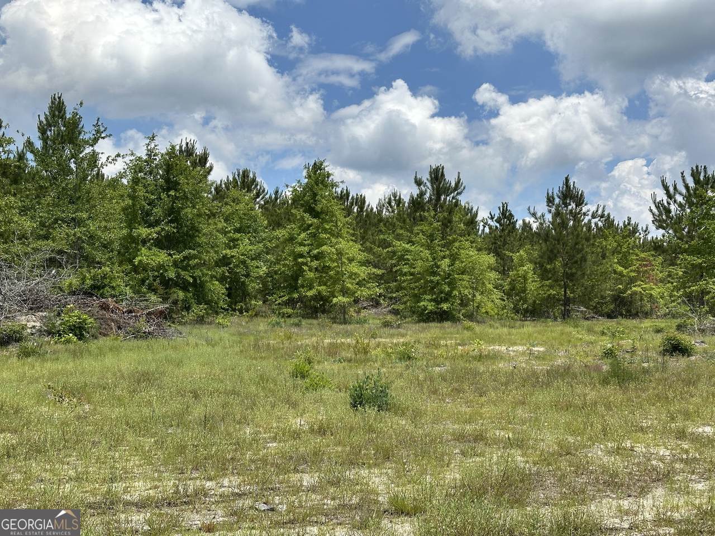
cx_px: 358
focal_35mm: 48
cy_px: 268
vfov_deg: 30.3
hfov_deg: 39.7
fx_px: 991
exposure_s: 1/5556
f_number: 1.78
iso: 64
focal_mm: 6.86
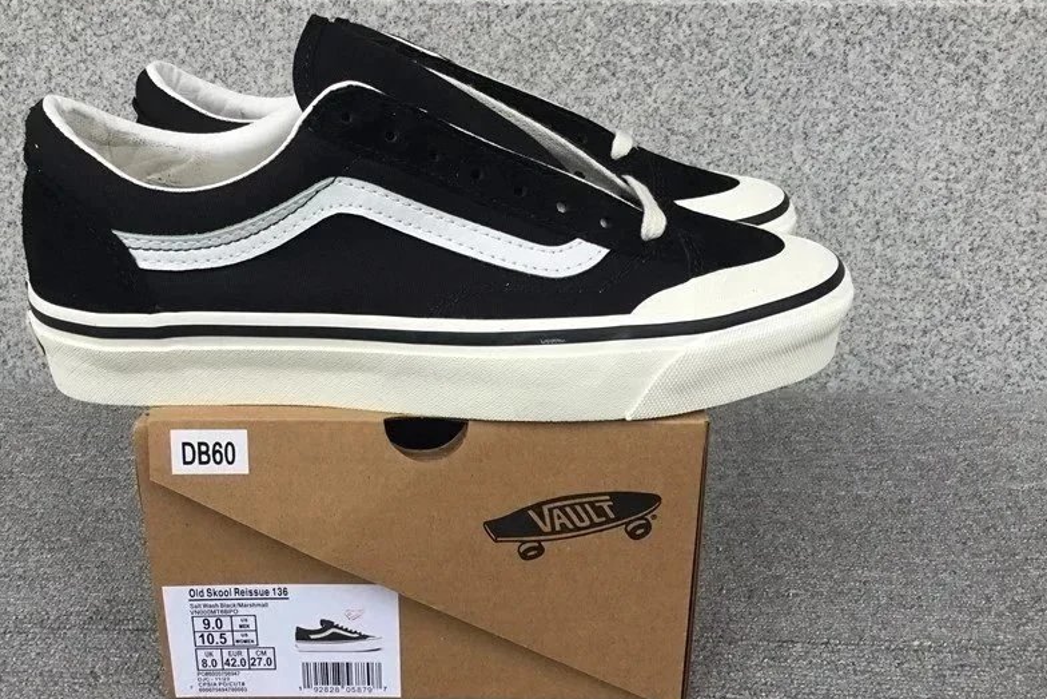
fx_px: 1076
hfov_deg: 51.7
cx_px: 451
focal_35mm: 37
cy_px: 370
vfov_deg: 35.9
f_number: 2.4
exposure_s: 1/131
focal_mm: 3.3
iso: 25
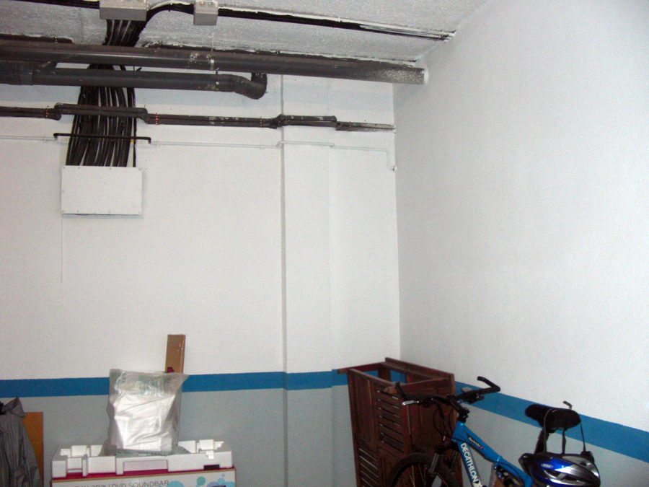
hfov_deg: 51.4
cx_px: 324
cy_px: 244
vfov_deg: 39.7
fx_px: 675
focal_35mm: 36
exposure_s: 1/60
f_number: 2.8
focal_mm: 6.3
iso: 200
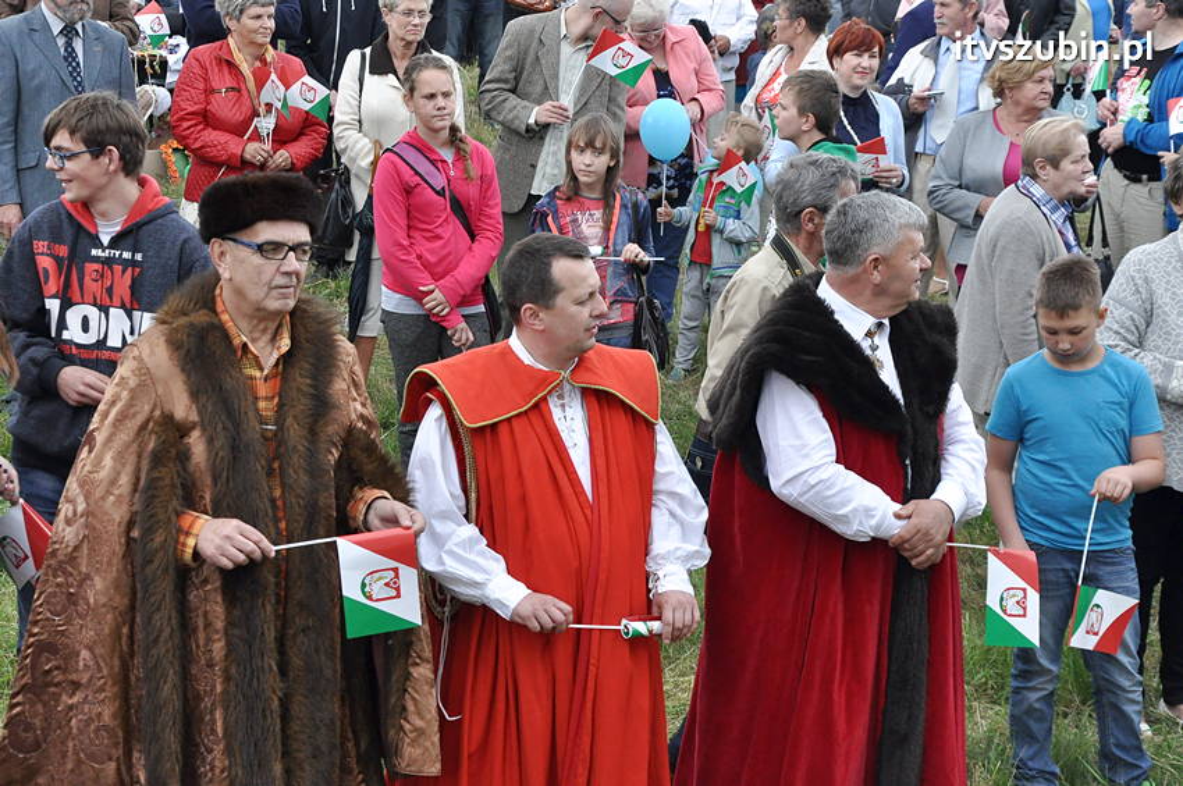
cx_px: 592
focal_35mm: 78
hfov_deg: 26.0
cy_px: 393
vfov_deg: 17.5
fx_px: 2561
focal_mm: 52
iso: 1250
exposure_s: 1/320
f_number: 9
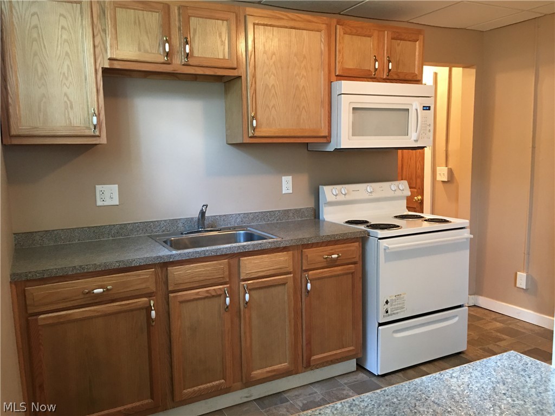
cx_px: 278
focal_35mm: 29
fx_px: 465
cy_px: 208
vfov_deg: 48.2
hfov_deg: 61.7
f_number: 2.2
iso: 100
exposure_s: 1/8
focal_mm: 4.15
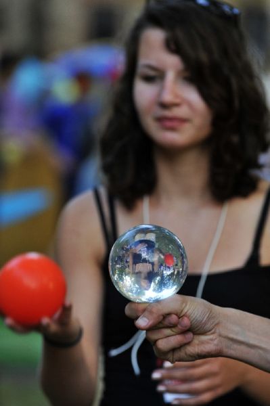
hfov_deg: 6.9
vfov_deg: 10.3
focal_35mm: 200
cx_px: 135
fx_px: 2254
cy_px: 203
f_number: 5
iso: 500
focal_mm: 200
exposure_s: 1/100
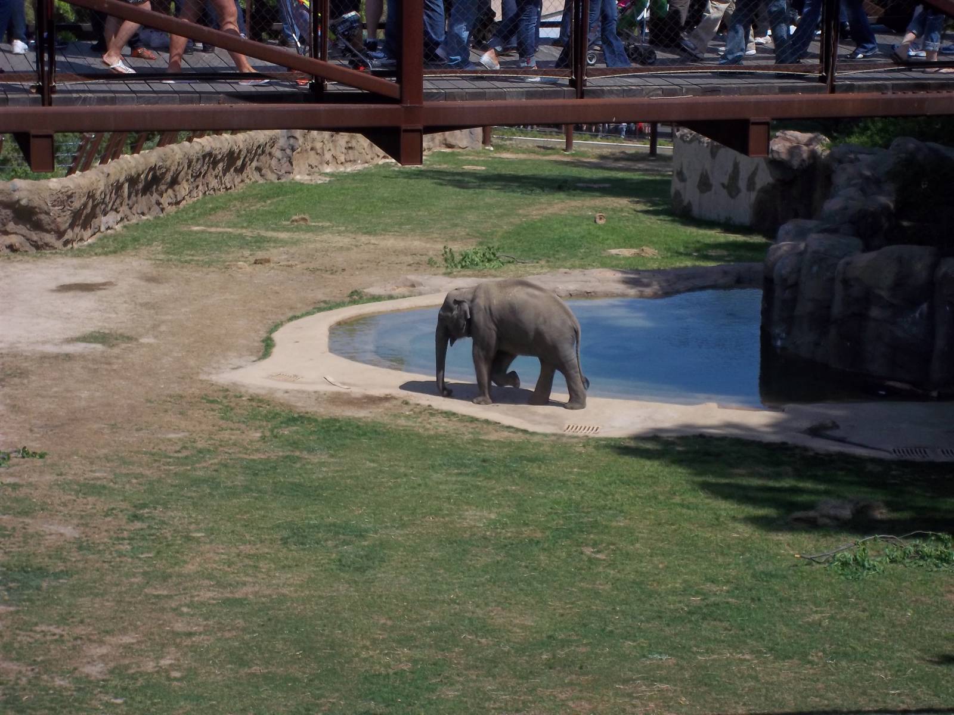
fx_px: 2976
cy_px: 358
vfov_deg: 13.7
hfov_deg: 18.2
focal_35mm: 108
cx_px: 477
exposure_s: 1/640
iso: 80
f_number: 5.6
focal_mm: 19.5
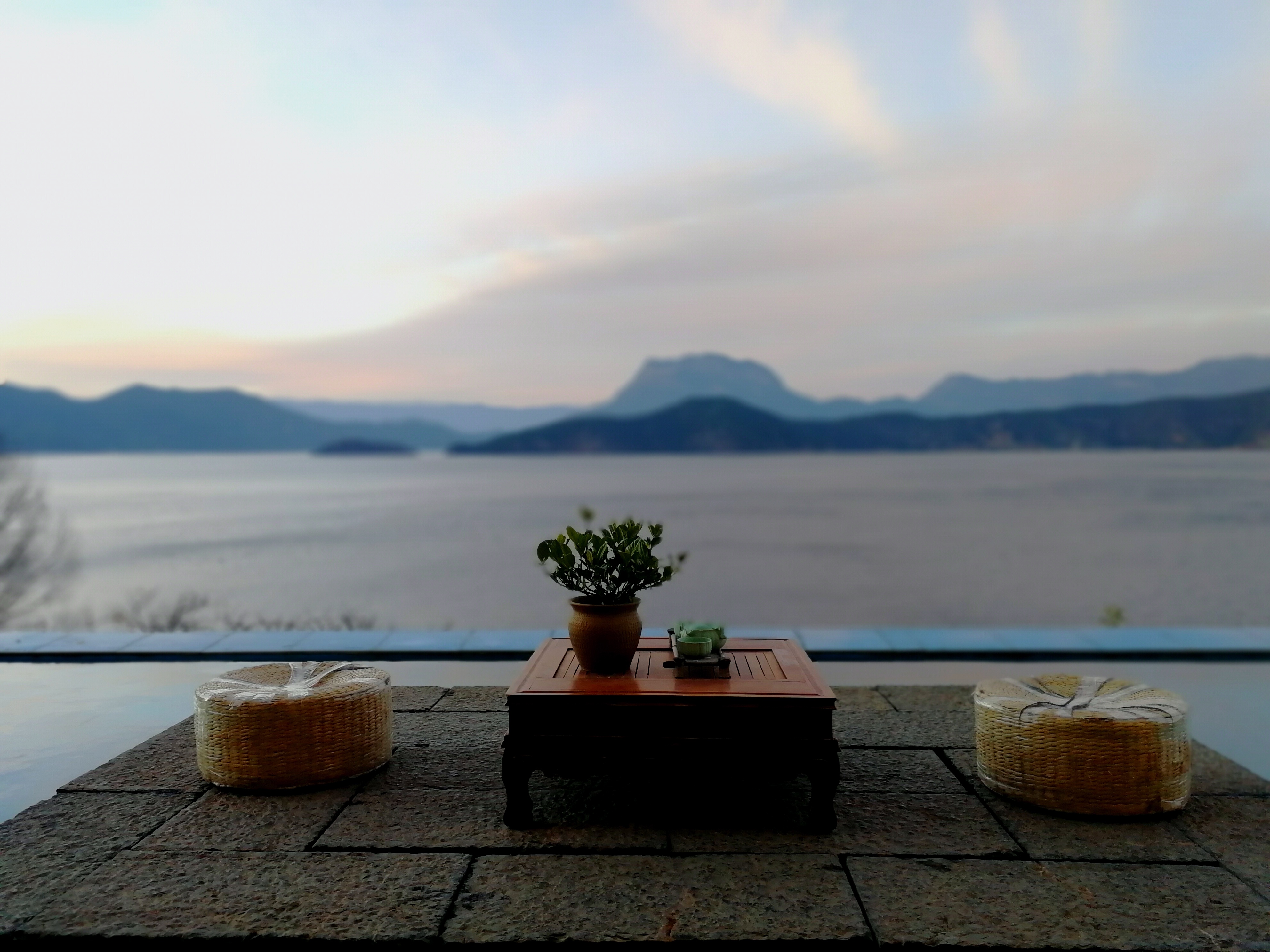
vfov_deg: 51.4
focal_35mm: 27
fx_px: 991
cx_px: 635
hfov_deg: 65.3
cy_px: 476
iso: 125
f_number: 4
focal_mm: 3.95
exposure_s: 1/50
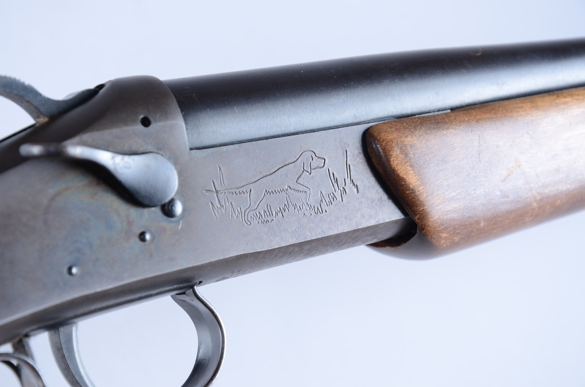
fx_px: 1824
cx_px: 292
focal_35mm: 112
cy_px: 194
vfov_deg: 12.1
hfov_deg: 18.2
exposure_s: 1/125
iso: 100
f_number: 8
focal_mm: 75
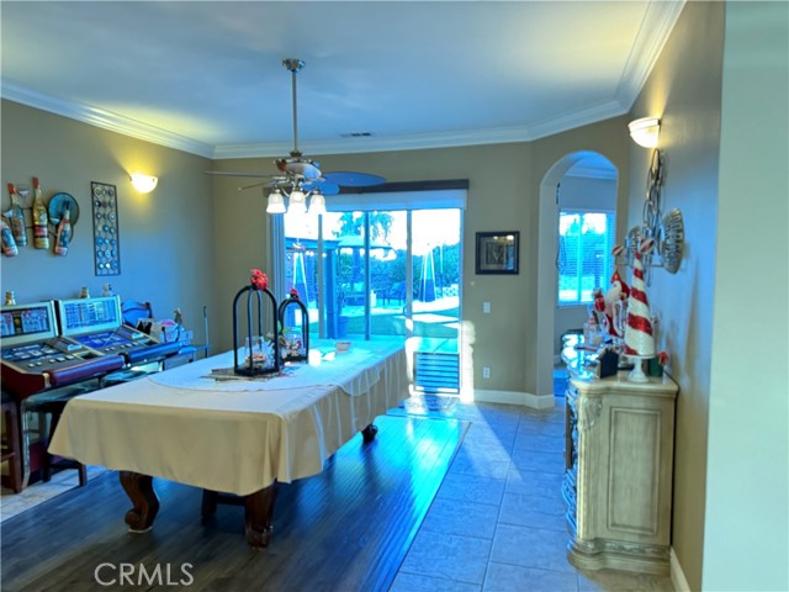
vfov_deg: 56.8
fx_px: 547
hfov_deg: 71.6
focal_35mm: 24
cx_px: 394
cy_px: 296
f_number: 1.78
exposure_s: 1/30
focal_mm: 6.76
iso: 800
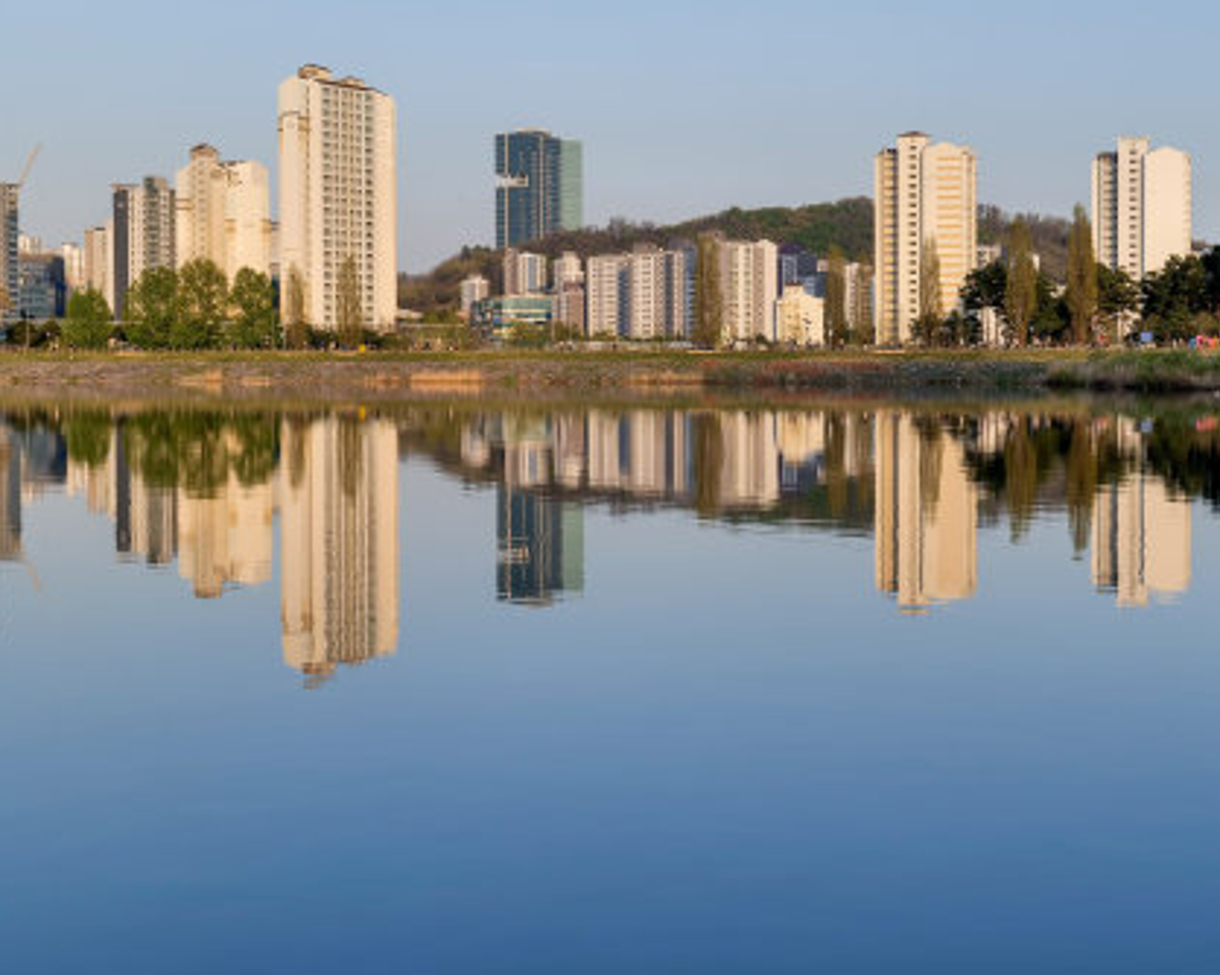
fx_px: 1985
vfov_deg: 27.5
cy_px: 400
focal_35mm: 55
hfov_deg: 33.9
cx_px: 791
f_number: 6.3
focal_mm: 40
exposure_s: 1/200
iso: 100
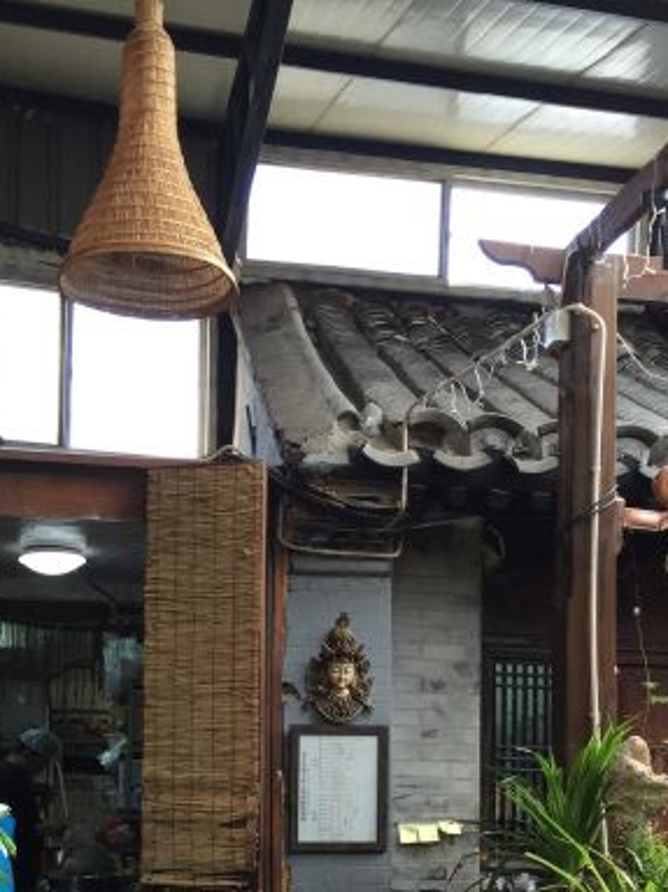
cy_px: 701
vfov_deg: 35.1
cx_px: 315
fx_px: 1364
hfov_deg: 27.5
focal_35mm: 53
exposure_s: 1/33
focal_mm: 4.15
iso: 40
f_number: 2.2
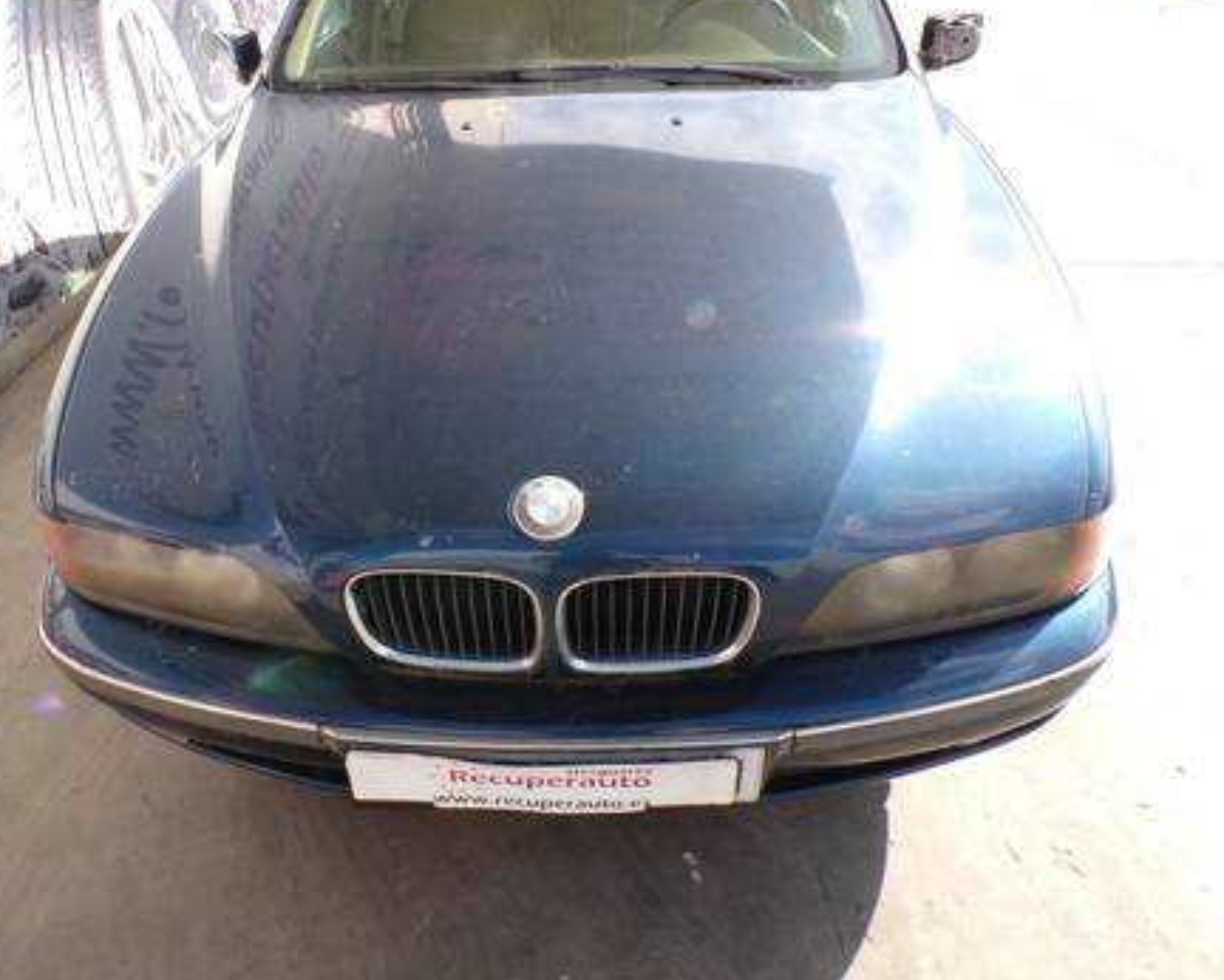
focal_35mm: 26
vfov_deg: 55.0
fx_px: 942
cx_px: 547
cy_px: 473
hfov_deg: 65.8
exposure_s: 1/110
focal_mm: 4.3
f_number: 5.8
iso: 100
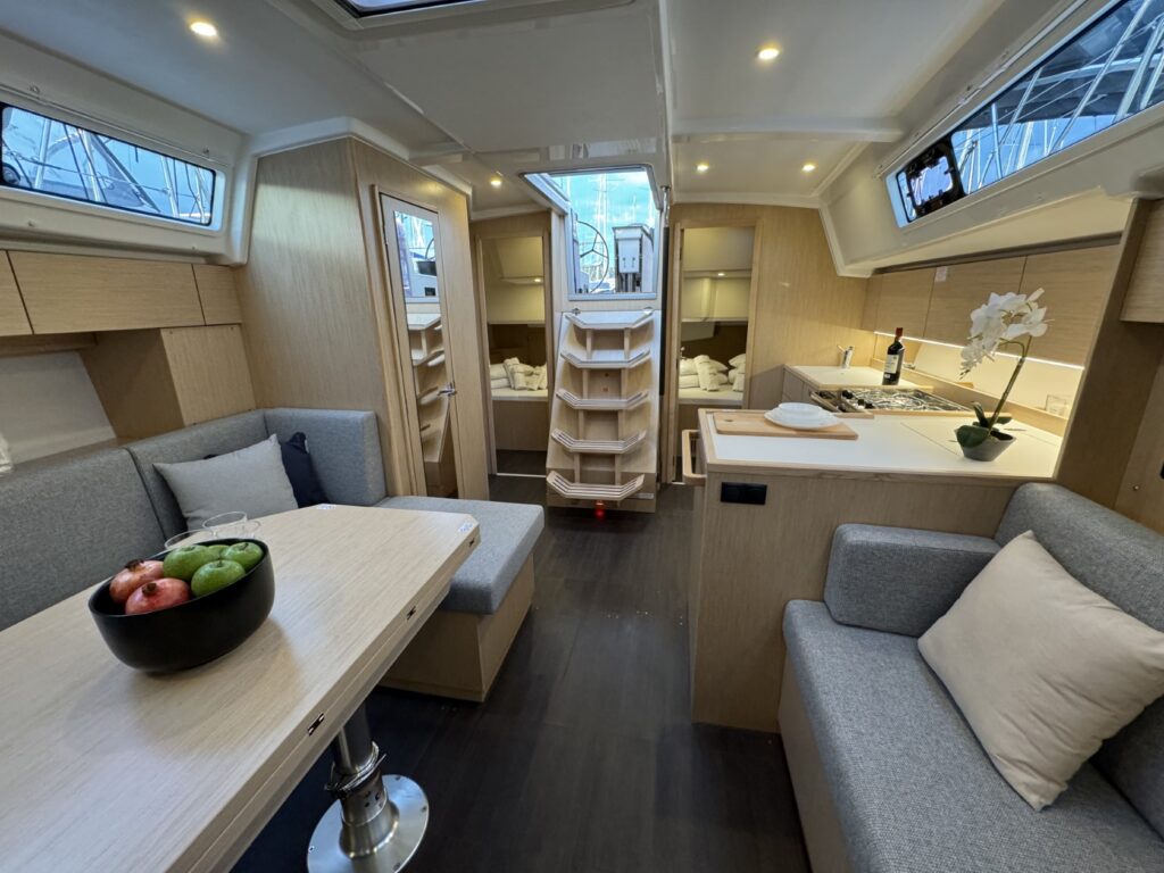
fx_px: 471
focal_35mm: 14
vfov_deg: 85.7
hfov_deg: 102.1
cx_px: 582
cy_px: 436
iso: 320
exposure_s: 1/96
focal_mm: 2.22
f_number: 2.2
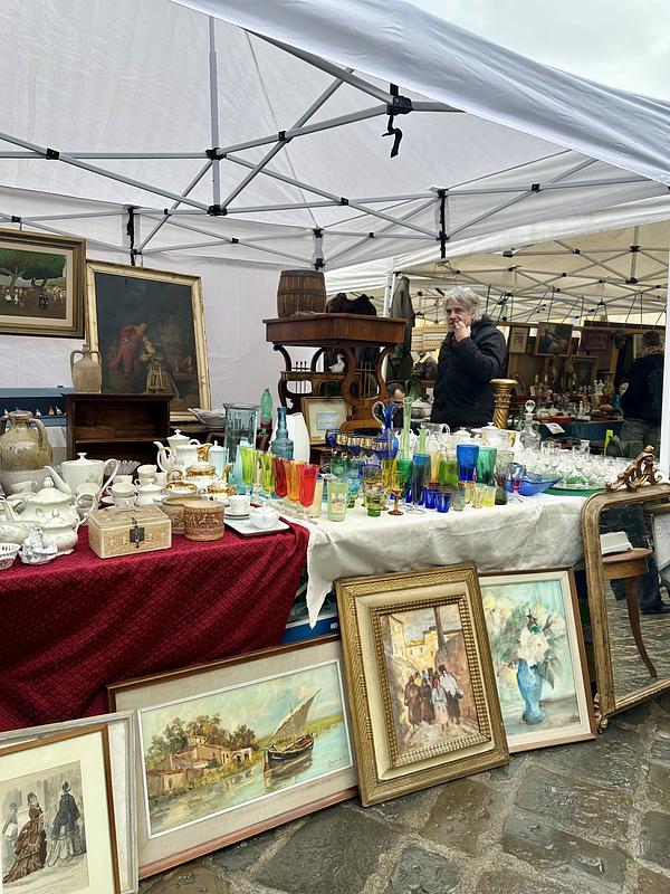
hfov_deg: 56.8
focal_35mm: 24
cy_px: 447
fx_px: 619
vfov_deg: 71.6
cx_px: 335
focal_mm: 6.86
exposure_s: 1/767
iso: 80
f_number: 1.78
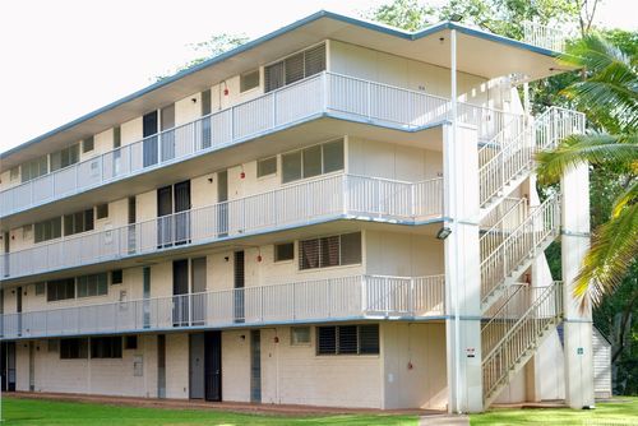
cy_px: 213
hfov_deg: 60.3
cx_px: 319
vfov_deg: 42.4
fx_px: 550
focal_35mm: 31
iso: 160
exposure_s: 1/125
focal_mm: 20.5
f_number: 5
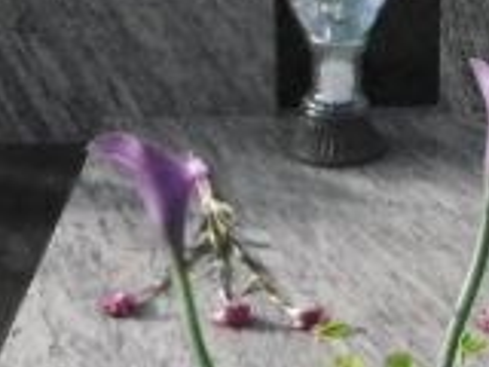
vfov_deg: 15.4
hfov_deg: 20.0
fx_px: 1356
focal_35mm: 96
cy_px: 125
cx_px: 461
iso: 800
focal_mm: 4.3
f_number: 7.8
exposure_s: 1/1000
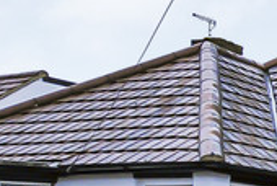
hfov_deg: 13.7
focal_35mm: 90
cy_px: 279
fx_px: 694
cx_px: 709
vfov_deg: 14.3
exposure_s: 1/250
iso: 720
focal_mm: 10
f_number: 5.6
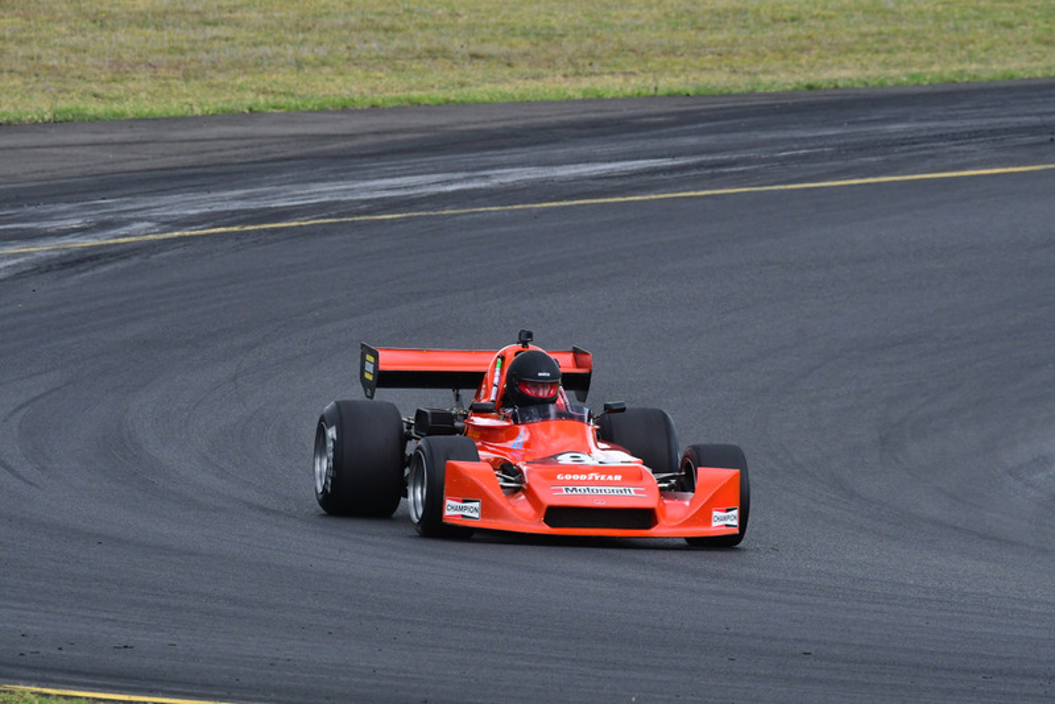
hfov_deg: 3.5
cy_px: 352
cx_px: 528
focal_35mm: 585
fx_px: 17149
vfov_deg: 2.4
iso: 1250
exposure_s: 1/640
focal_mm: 390
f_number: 11
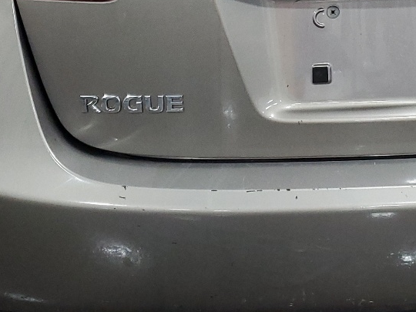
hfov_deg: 24.8
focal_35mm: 77
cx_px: 356
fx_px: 925
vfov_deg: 18.6
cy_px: -8
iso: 151
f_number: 1.5
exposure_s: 1/60.2
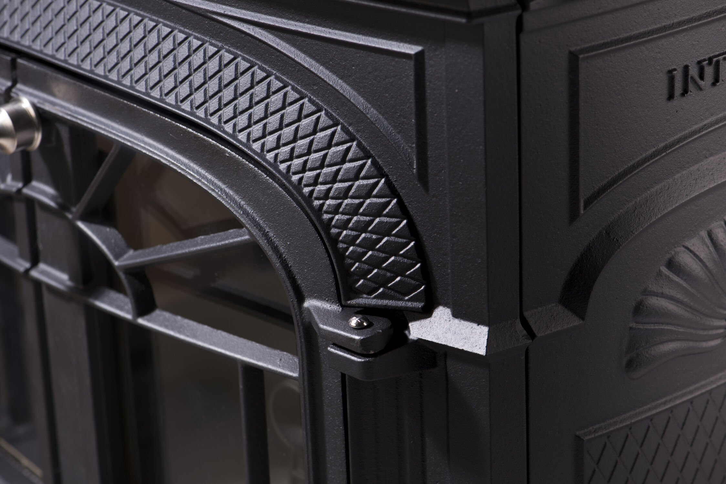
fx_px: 2118
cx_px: 363
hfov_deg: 19.5
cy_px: 242
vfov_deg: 13.0
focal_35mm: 105
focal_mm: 105
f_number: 9
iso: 100
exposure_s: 1/160
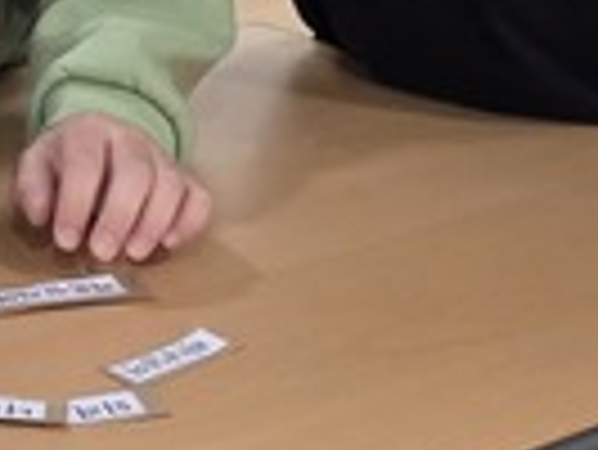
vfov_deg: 12.2
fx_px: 1988
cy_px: -274
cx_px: -196
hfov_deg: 16.1
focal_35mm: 115
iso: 400
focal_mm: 6.3
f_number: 1.7
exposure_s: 1/120
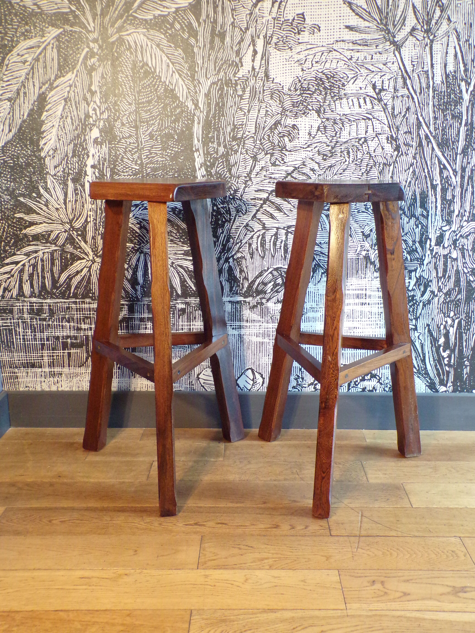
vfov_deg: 56.8
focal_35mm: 32
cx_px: 238
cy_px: 316
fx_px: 585
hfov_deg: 44.2
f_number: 3.2
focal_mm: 5.8
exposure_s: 1/17
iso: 527
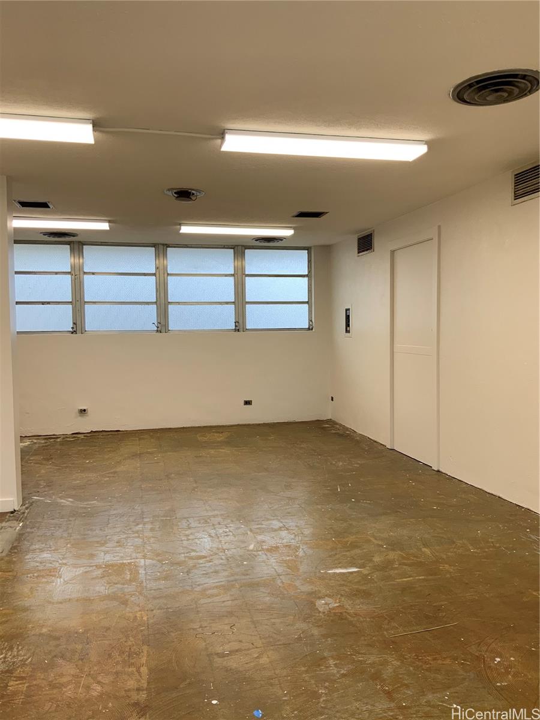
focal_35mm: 29
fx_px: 603
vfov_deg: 61.7
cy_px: 360
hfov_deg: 48.2
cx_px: 270
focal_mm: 3
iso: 32
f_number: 1.8
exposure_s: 1/120
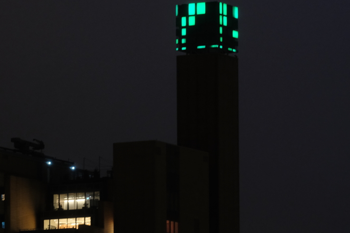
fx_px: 4171
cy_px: 141
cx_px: 121
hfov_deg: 4.8
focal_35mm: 429
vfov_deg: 3.2
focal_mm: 205.2
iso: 3200
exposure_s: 1/6
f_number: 5.6
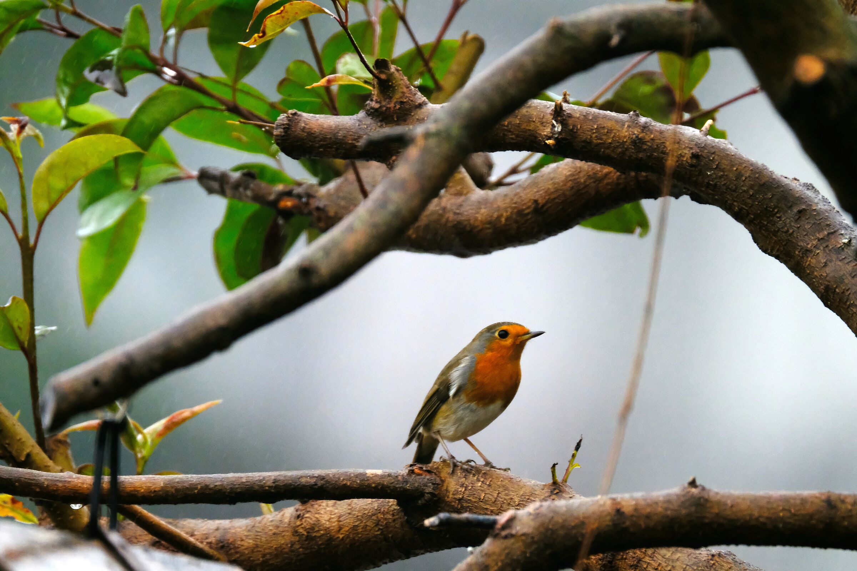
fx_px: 19995
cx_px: 428
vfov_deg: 1.6
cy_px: 286
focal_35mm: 840
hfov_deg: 2.5
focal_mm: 560
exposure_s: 1/500
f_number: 8
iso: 6400
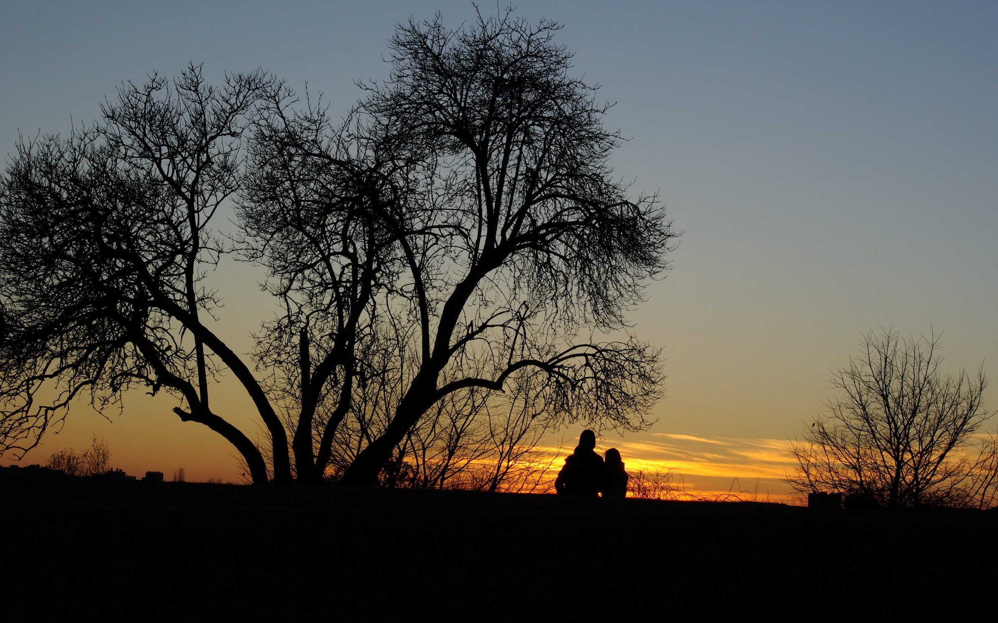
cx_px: 498
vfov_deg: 15.5
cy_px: 312
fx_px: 2298
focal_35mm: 85
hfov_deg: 24.5
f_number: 16
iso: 400
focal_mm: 55
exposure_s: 1/125
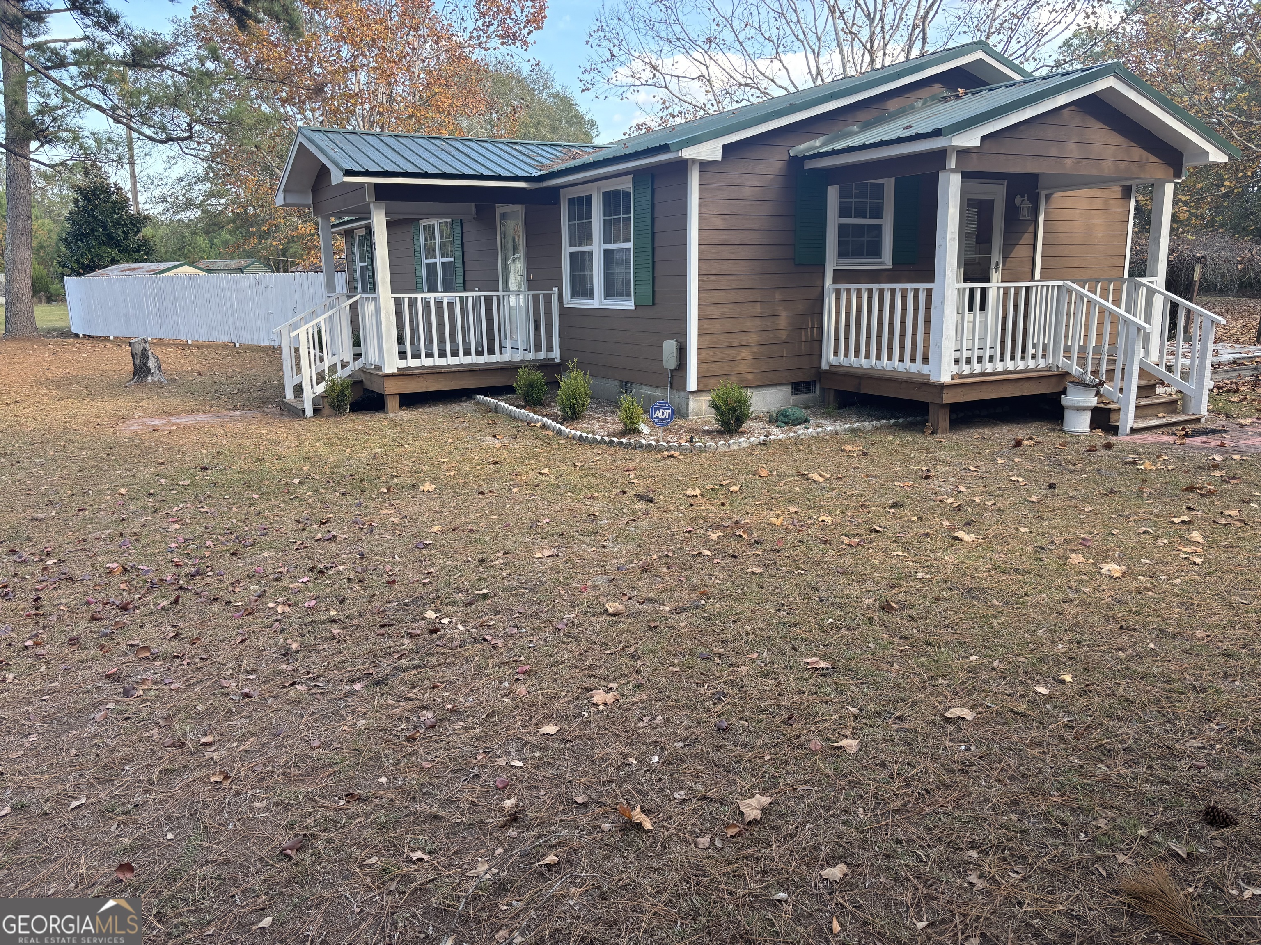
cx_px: 630
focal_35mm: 26
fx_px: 947
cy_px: 472
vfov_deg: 53.1
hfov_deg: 67.3
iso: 40
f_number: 1.6
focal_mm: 5.96
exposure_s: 1/222
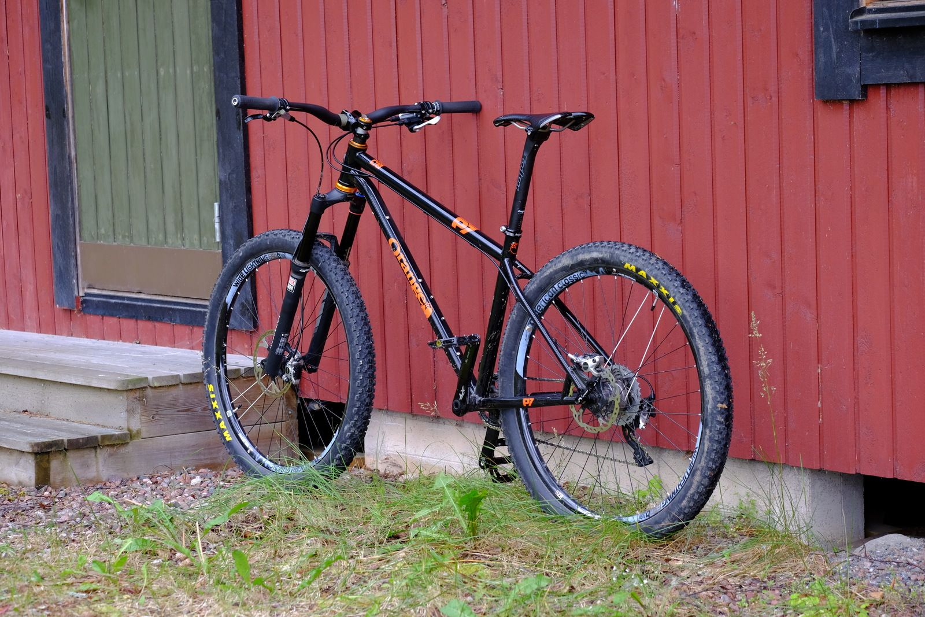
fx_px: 2133
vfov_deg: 16.5
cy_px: 308
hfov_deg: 24.5
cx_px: 462
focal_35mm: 83
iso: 500
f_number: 4
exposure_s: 1/60
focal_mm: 55
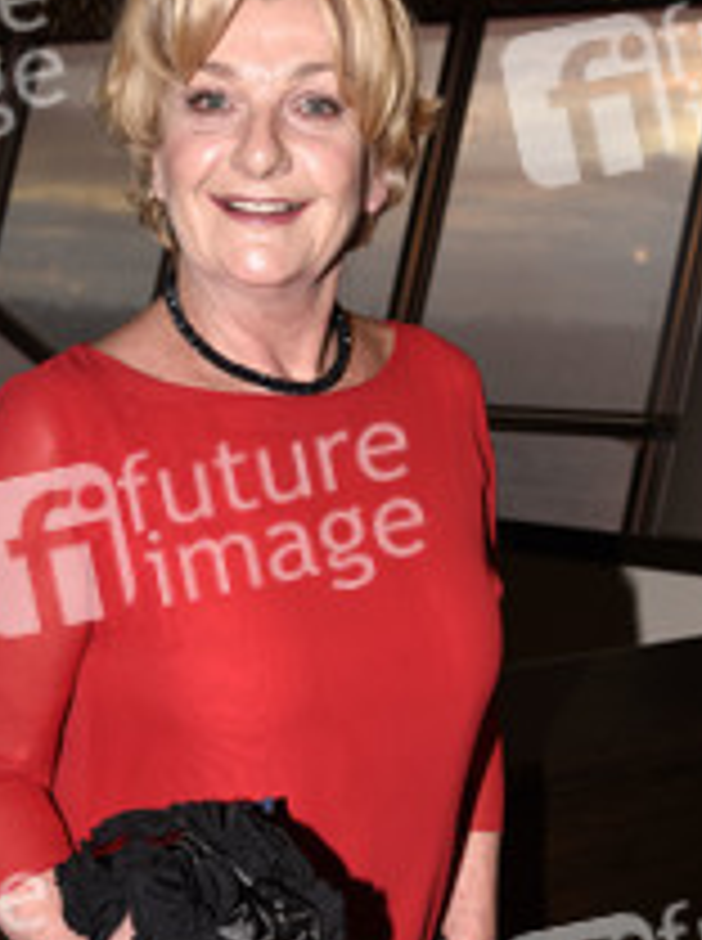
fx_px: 1899
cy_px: 756
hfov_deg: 20.9
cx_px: 324
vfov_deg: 27.3
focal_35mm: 70
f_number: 6.3
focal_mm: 38
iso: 640
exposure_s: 1/100
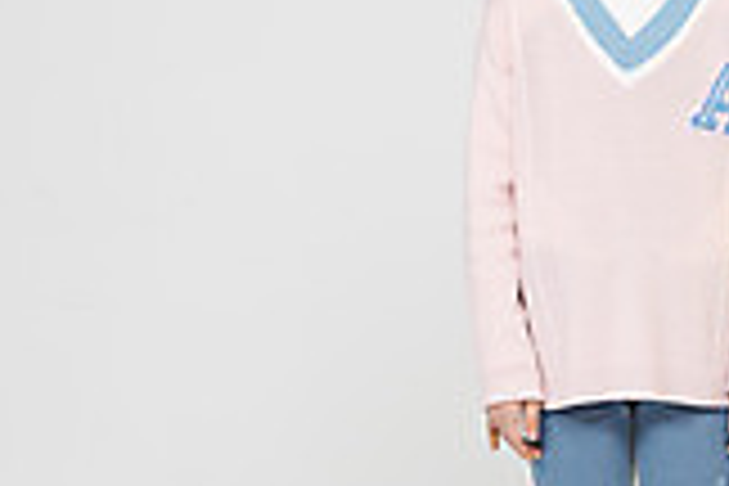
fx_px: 4333
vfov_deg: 6.4
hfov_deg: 9.2
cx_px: 1298
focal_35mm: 214
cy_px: 135
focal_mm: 58
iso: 100
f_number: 18
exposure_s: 1/125
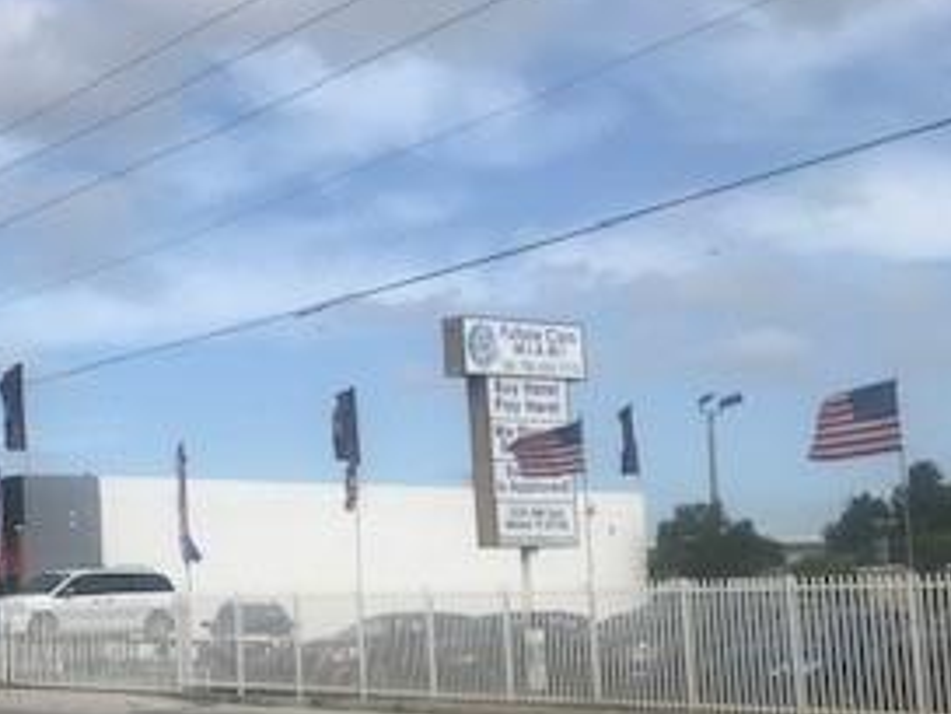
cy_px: 368
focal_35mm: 66
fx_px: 1813
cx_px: -154
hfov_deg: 26.5
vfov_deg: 22.3
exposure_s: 1/4000
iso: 20
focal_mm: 3.99
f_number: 1.8
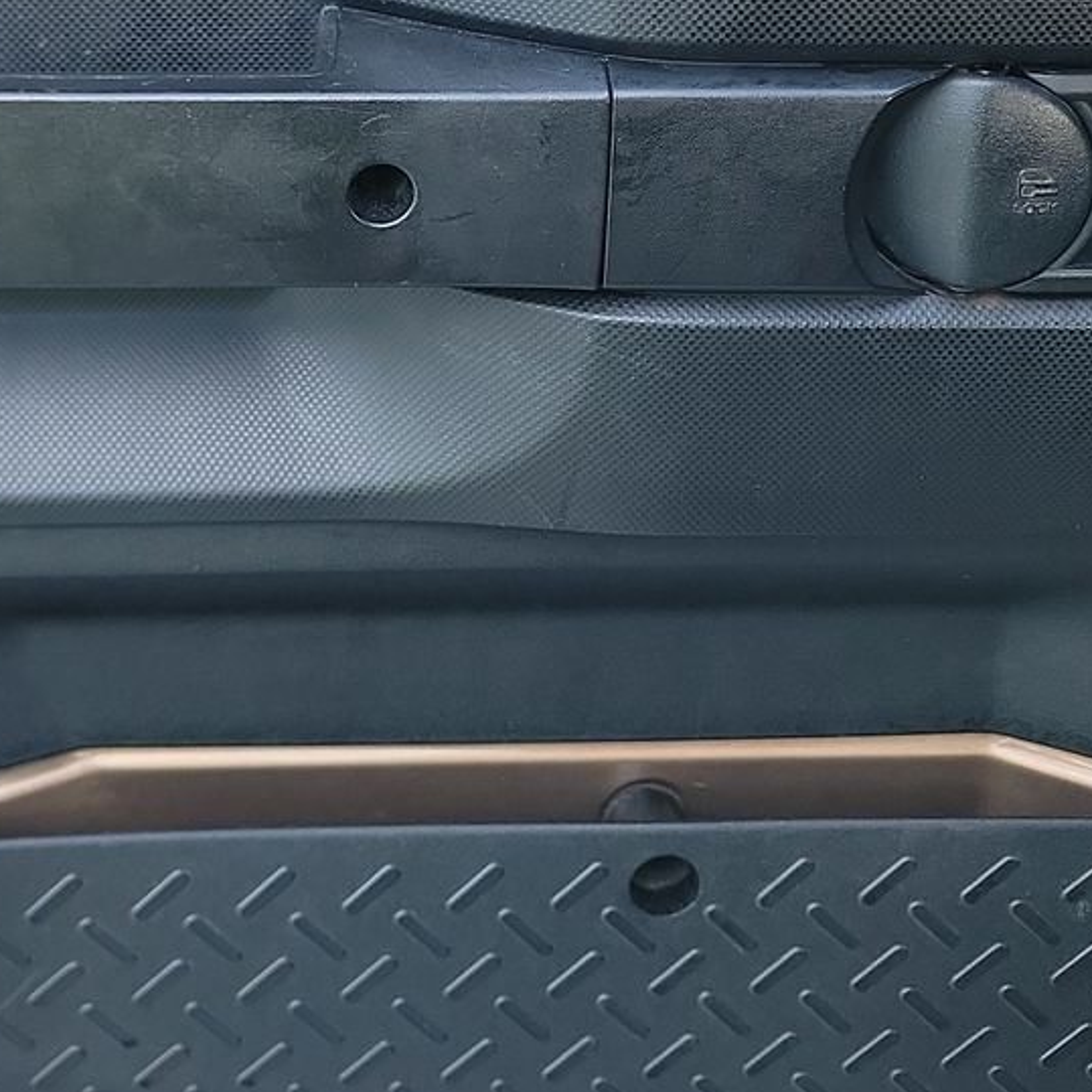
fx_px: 2248
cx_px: 359
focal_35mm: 63
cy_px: 69
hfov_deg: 27.1
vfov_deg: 26.2
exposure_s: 1/59
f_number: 1.8
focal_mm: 6.7
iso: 109
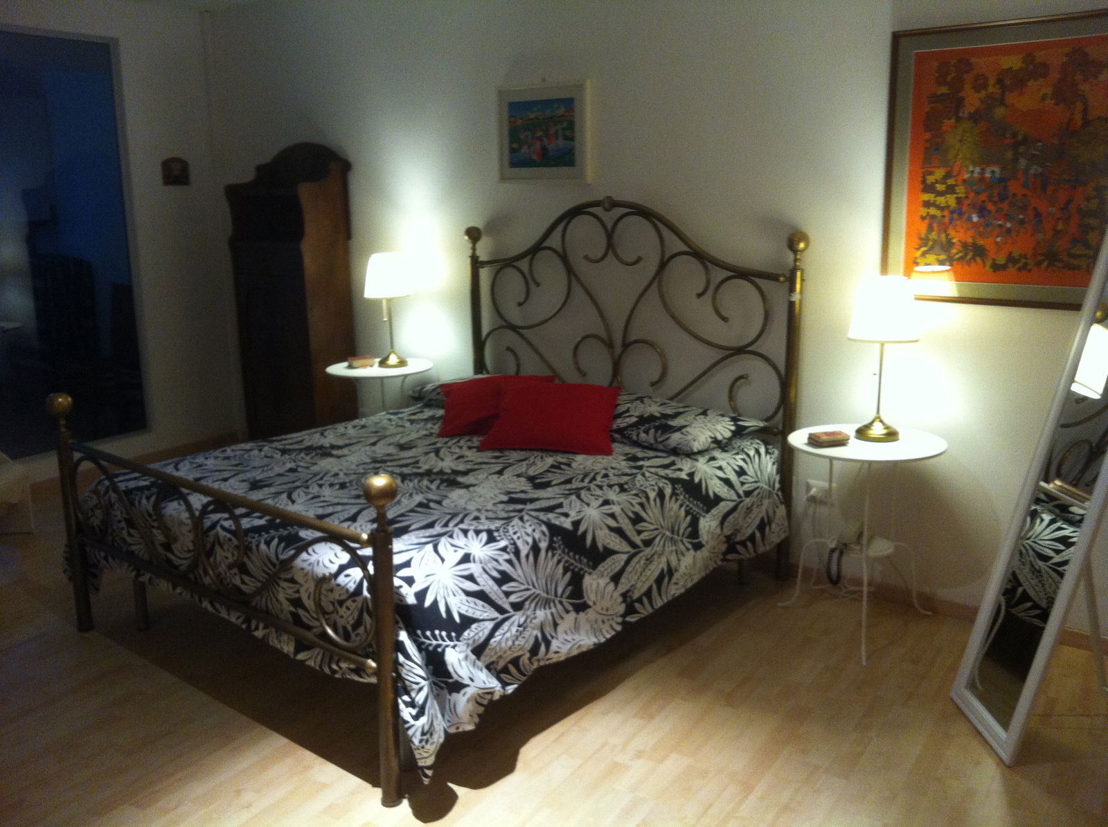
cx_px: 554
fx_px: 1119
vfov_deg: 40.6
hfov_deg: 52.7
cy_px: 414
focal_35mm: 35
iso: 200
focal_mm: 3.85
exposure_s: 1/17
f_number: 2.8
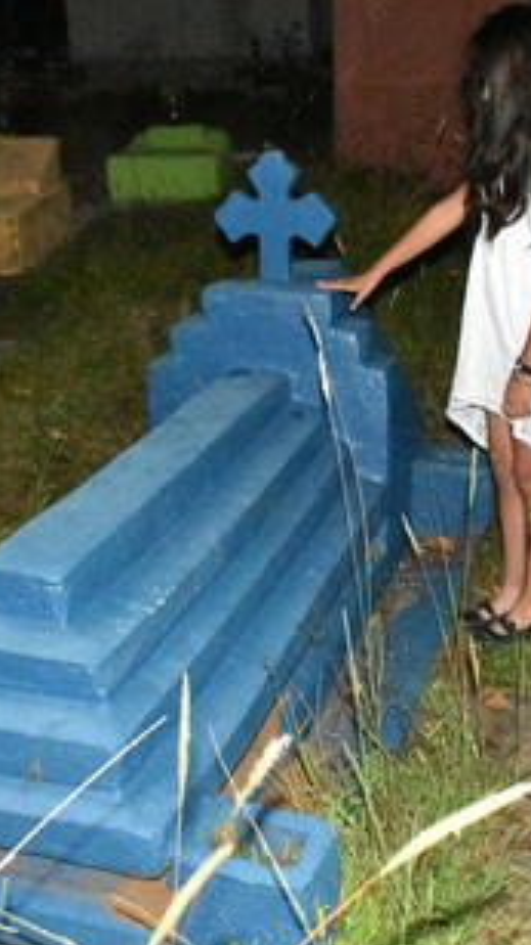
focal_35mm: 46
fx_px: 1153
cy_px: 460
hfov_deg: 25.9
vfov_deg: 44.6
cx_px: 295
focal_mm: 18
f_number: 6.3
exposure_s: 1/250
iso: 25600
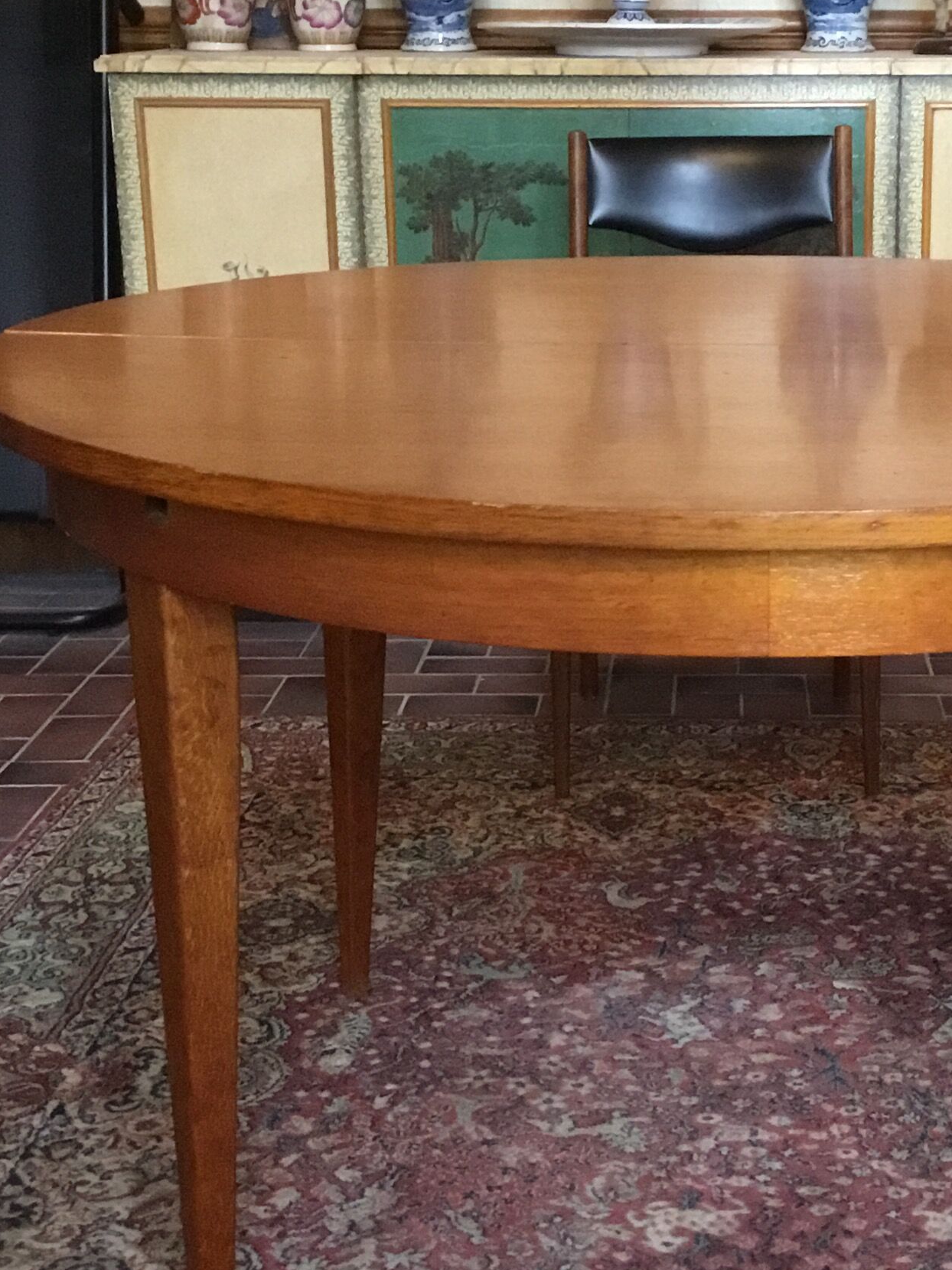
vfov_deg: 31.7
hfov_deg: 23.8
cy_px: 606
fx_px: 2237
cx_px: 714
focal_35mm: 61
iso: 250
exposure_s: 1/17
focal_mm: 3.3
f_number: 2.4
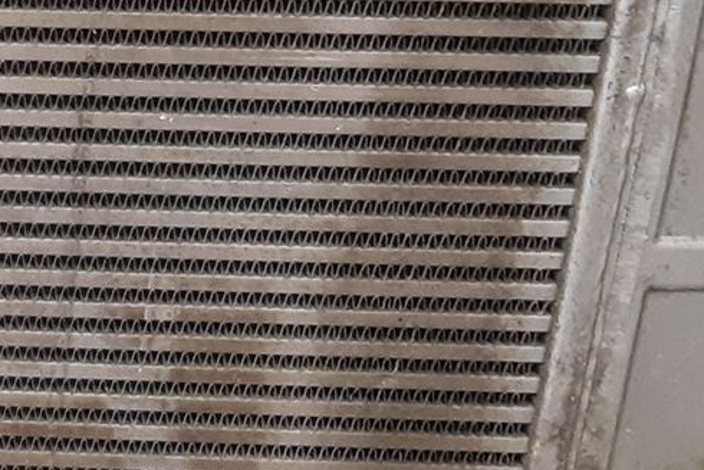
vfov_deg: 12.1
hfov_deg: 15.7
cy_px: 108
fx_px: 2210
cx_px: -522
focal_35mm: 113
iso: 250
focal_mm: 3.93
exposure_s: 1/33
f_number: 1.7
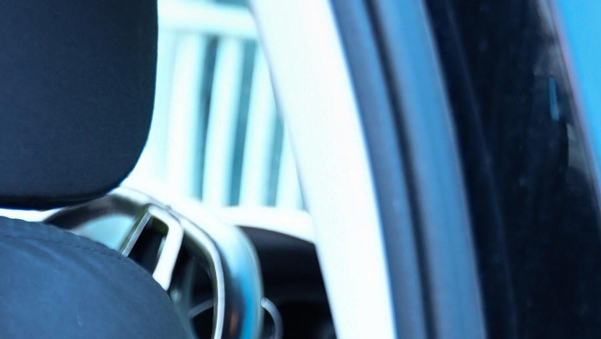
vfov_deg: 6.2
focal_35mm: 174
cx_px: -227
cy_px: 1157
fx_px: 2773
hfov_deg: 11.9
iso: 400
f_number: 3.2
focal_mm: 35.4
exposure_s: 1/125
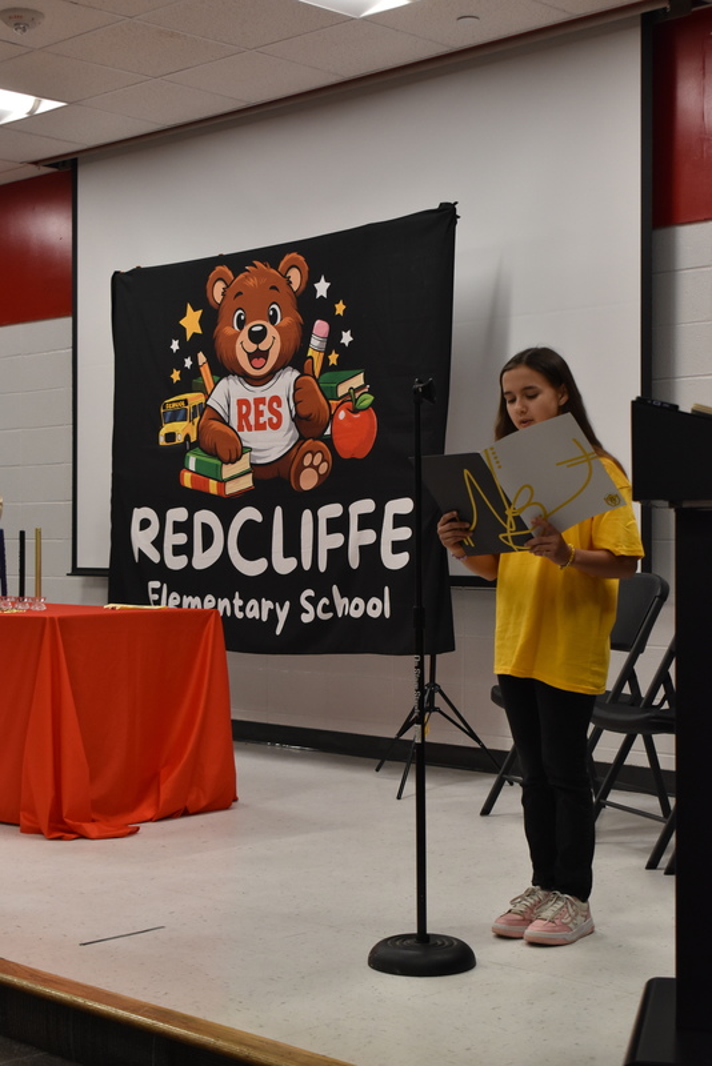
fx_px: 1689
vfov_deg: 35.0
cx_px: 356
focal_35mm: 57
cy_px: 533
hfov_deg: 23.8
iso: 1100
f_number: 7.1
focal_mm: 38
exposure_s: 1/60
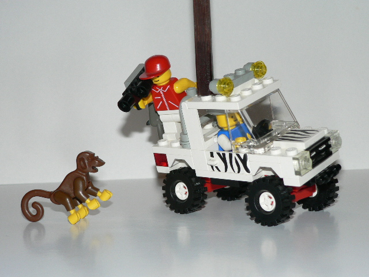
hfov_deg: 23.8
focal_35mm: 82
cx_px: 184
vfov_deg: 18.0
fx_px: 874
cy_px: 138
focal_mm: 13.7
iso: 80
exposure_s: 1/60
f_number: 3.2
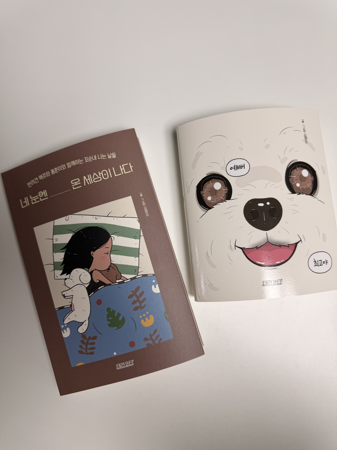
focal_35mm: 24
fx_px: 312
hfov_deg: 56.8
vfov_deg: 71.6
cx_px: 168
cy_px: 225
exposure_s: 1/152
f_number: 1.78
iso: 64
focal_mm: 6.76
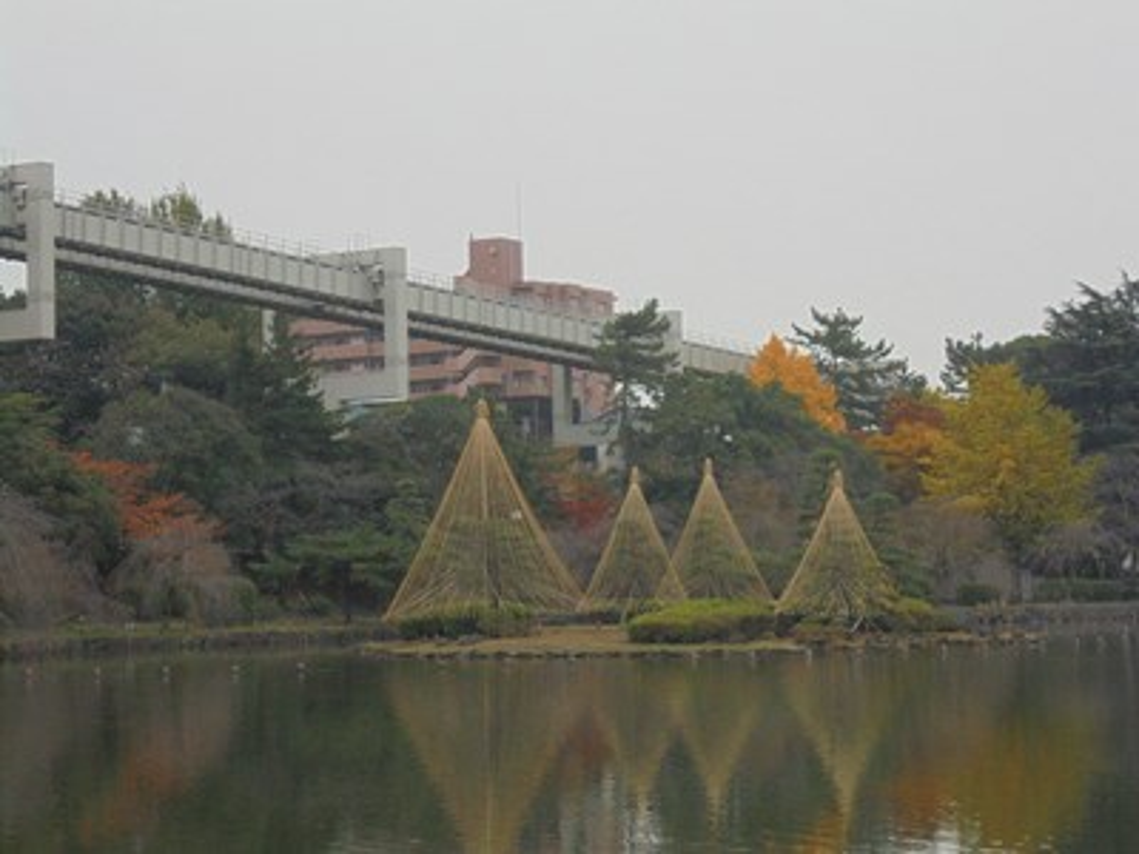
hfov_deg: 23.6
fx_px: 2731
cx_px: 570
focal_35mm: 83
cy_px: 427
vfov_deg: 17.8
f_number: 6.7
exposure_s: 1/250
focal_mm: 14.9
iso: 500
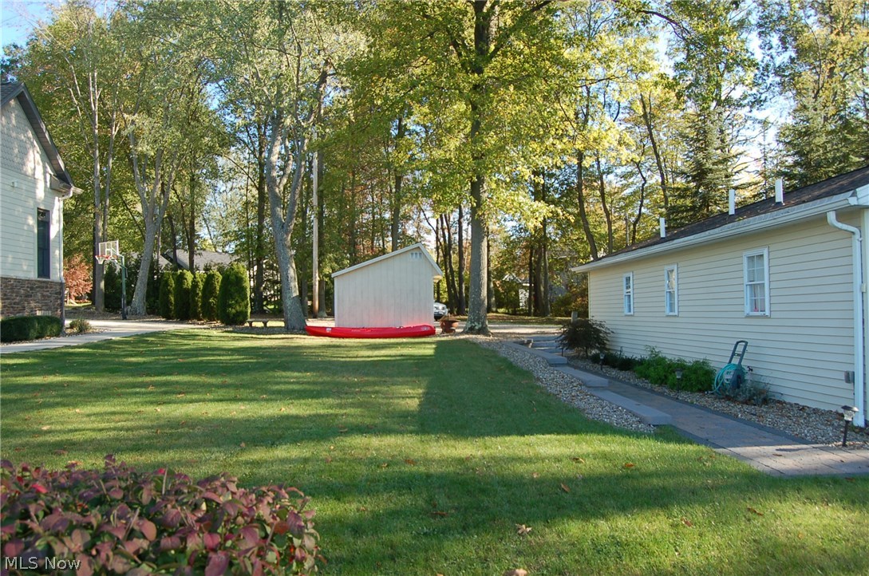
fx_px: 651
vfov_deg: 47.8
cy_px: 288
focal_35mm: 27
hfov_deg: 67.5
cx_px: 434
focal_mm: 18
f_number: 6.3
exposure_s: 1/160
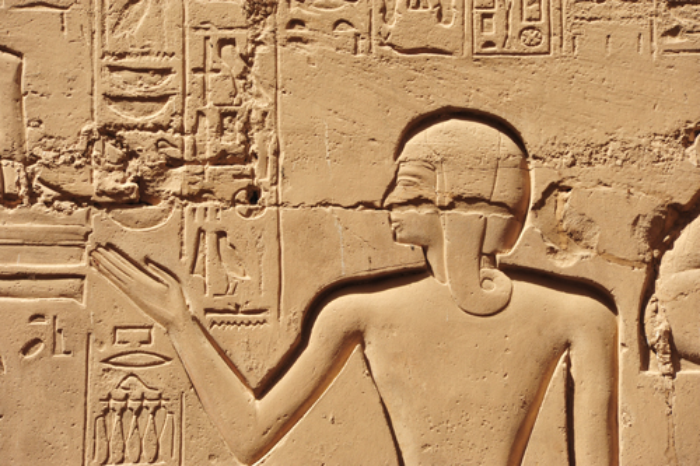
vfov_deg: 6.9
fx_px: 3887
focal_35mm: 200
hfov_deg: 10.3
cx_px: 350
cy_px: 233
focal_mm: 200
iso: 800
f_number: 14
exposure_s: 1/500
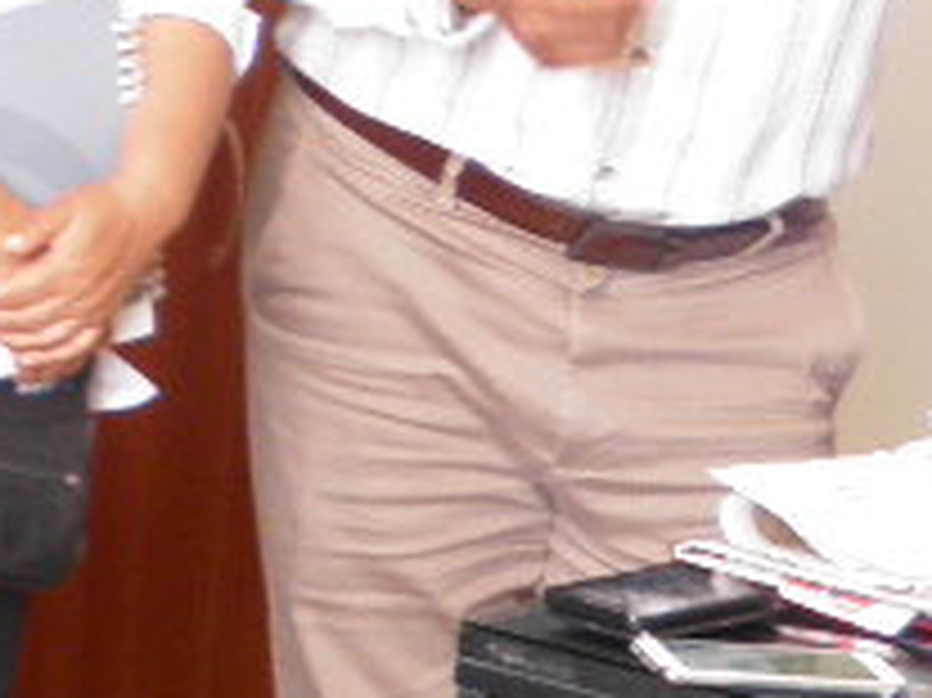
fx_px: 4655
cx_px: -1576
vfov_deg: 8.5
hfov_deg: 9.6
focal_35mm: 173
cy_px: -32
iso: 80
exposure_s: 1/30
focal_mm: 4.9
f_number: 2.8
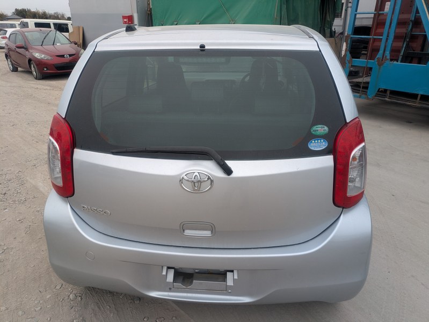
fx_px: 310
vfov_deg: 54.9
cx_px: 214
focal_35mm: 25
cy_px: 161
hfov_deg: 69.4
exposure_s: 1/543
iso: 49
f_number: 1.89
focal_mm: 5.43
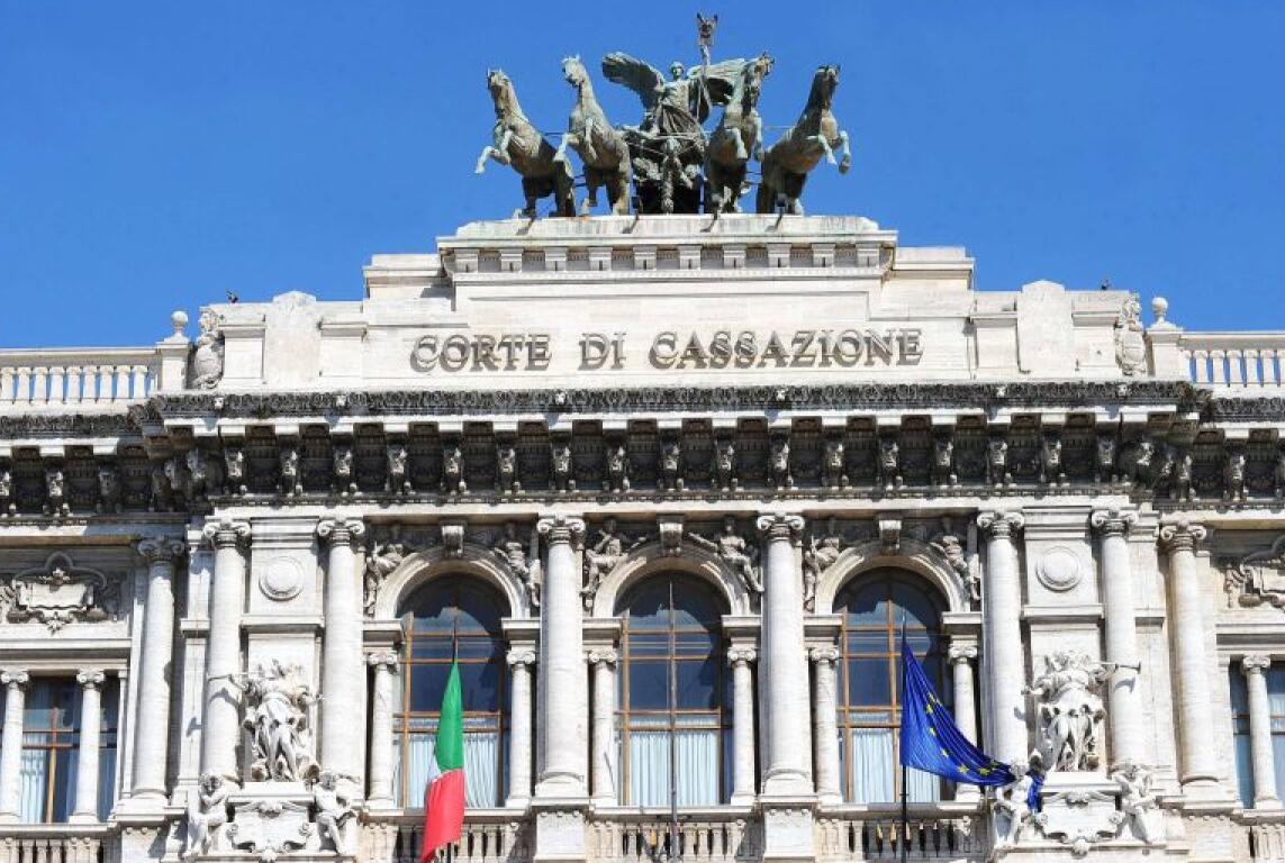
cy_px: 444
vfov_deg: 16.3
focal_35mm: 84
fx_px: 3005
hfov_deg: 24.1
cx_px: 630
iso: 320
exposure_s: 1/640
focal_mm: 80
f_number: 10
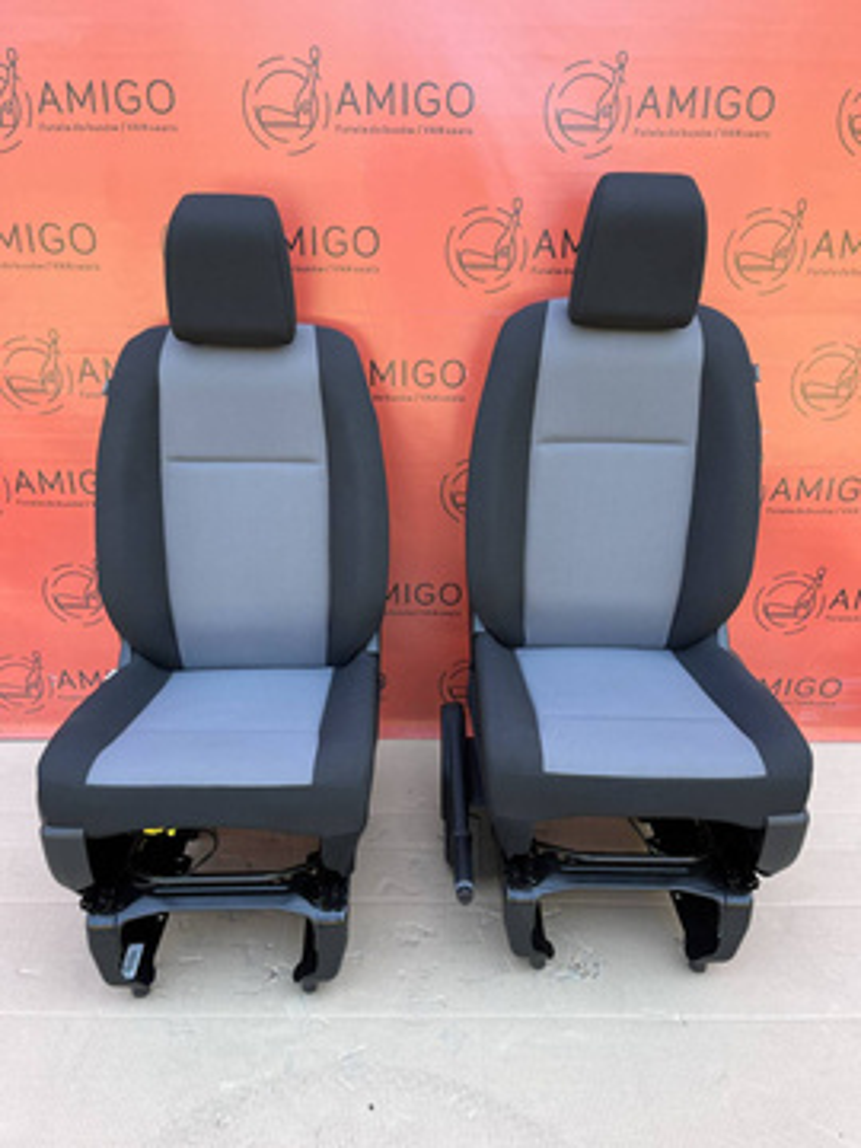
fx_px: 862
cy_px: 574
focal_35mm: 26
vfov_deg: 67.3
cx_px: 430
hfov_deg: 53.1
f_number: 1.6
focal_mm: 5.1
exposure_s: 1/122
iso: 40
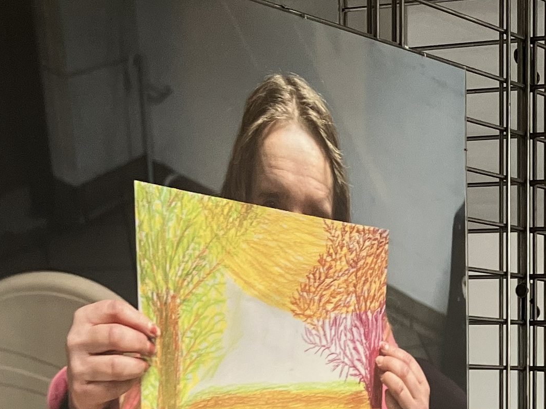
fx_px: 1688
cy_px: 583
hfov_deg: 17.5
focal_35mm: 107
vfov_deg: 13.2
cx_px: 668
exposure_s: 1/100
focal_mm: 3.99
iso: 64
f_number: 1.8
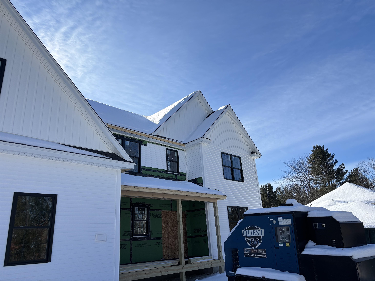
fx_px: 282
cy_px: 140
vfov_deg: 53.1
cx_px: 188
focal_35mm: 26
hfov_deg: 67.3
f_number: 1.6
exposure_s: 1/4630
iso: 50
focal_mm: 5.96
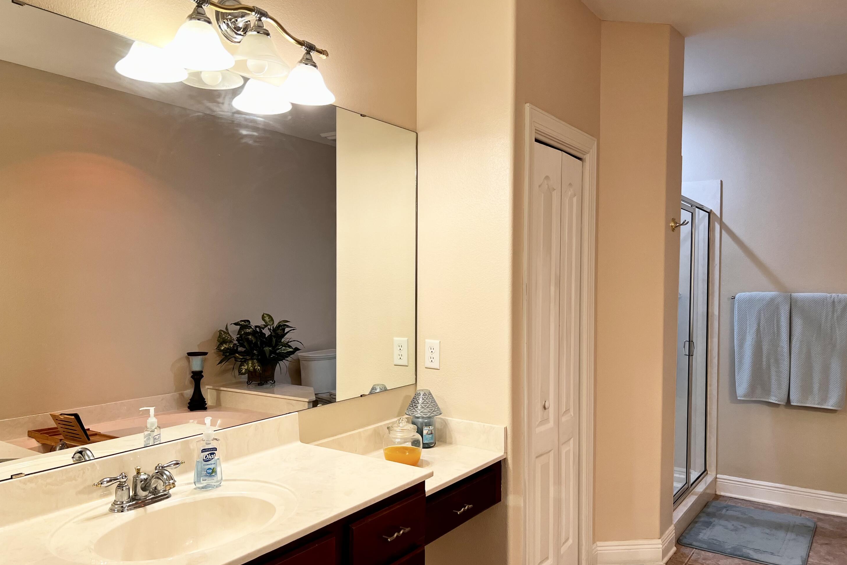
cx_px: 414
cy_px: 294
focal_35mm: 28
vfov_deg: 46.4
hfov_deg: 65.5
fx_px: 659
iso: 125
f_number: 1.5
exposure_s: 1/120
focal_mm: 5.7
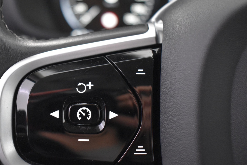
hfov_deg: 32.8
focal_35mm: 61
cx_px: 86
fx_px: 416
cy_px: 104
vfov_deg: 22.3
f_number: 4.2
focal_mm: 29
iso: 3200
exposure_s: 1/20
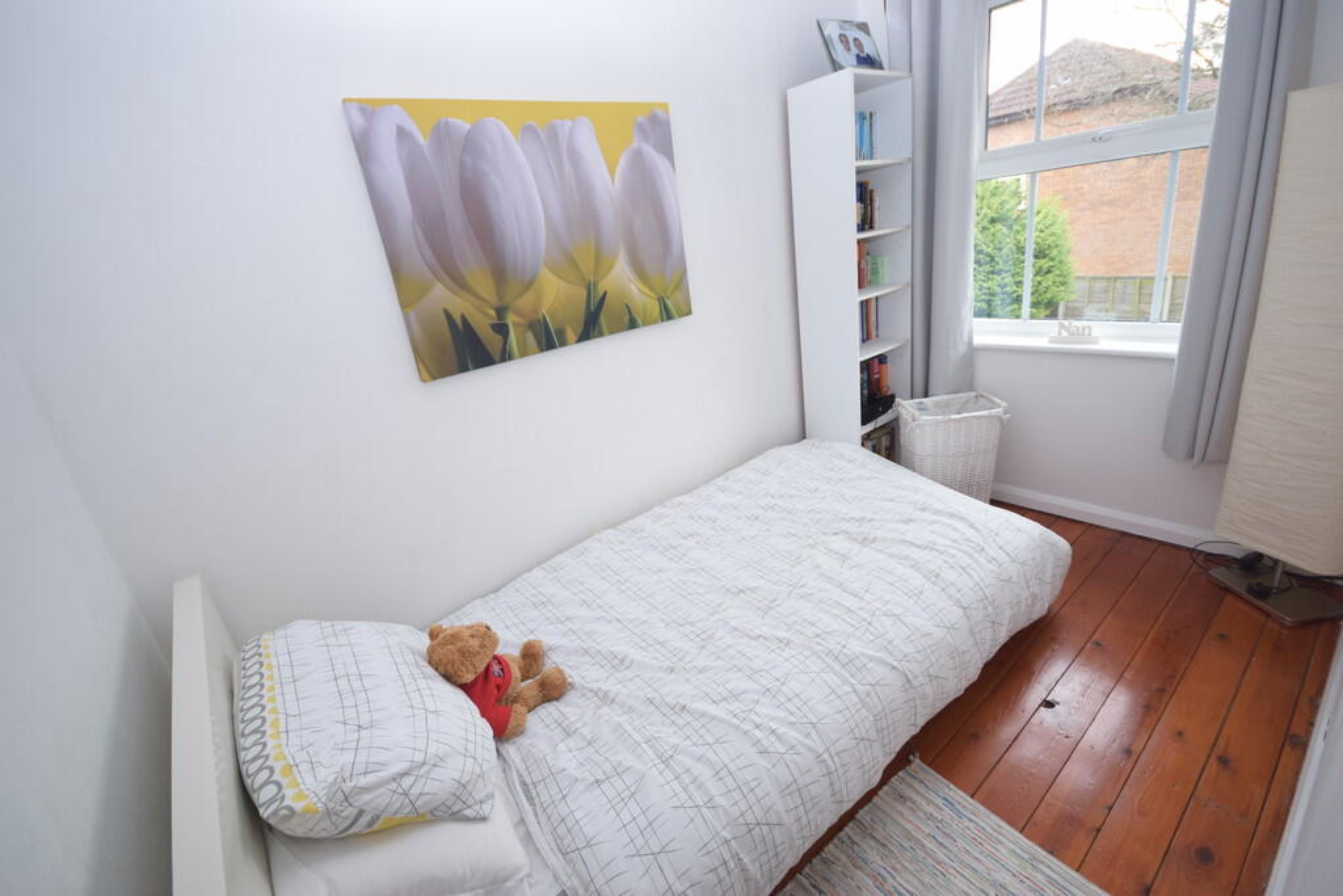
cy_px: 448
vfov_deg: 77.3
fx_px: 560
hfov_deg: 100.4
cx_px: 672
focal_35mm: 15
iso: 400
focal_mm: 10
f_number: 4
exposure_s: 1/80
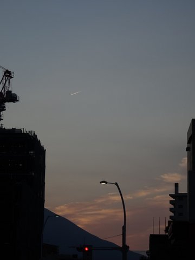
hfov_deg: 12.9
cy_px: 130
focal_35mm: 115
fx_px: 864
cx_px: 98
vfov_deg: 17.1
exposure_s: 1/125
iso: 80
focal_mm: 19.68
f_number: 5.6
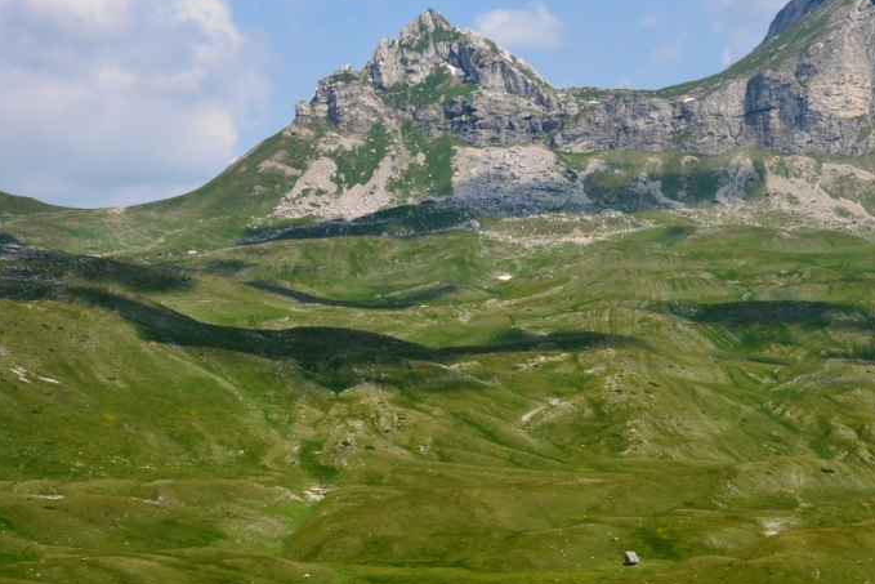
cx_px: 656
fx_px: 2091
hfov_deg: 23.4
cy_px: 163
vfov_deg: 15.8
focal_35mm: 86
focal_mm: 38
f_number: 9
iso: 250
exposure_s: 1/500
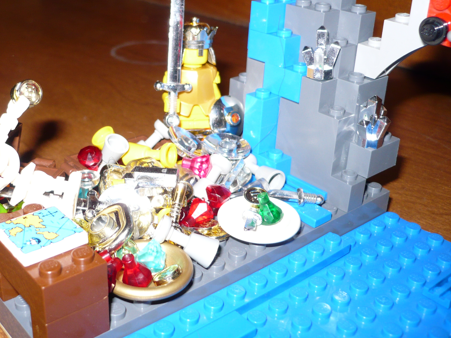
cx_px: 163
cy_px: 132
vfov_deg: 32.1
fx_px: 586
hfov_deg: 41.7
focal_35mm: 45
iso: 100
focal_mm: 5.8
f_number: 2.8
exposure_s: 1/30
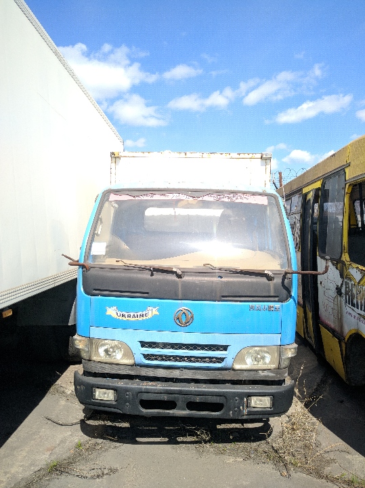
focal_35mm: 33
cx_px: 182
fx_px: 464
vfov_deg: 55.4
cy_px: 244
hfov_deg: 42.9
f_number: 2.2
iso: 101
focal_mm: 3.83
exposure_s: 1/1468
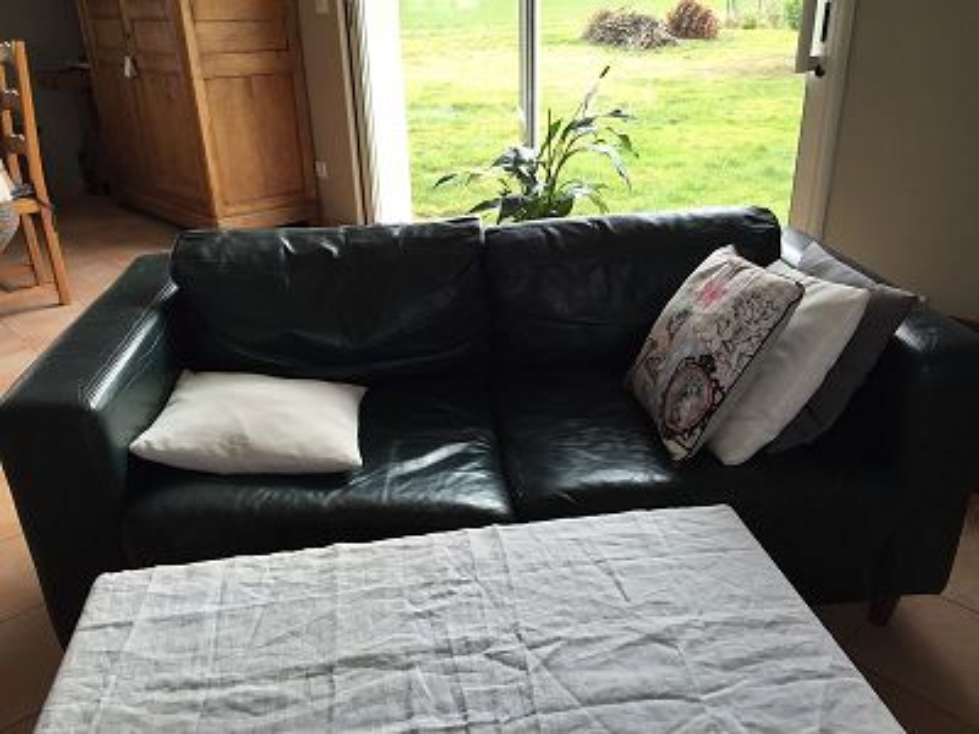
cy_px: 367
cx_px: 490
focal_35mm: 29
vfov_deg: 48.2
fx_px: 820
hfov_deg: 61.7
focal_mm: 4.15
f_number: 2.2
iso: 50
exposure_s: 1/120
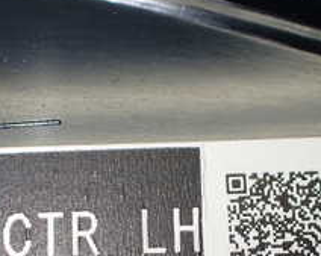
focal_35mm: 83
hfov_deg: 23.0
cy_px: 258
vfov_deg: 18.0
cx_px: 150
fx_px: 787
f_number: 2.3
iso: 125
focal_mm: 5.4
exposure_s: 1/125
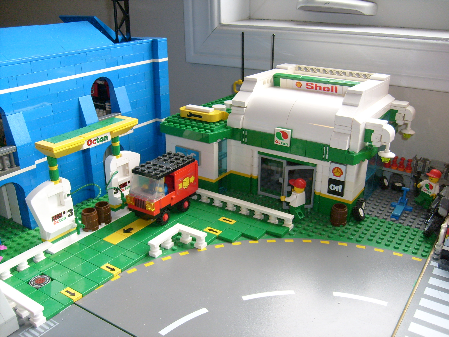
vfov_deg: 40.7
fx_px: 454
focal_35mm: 35
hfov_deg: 52.6
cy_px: 168
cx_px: 224
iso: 100
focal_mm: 5.8
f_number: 2.8
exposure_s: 1/45
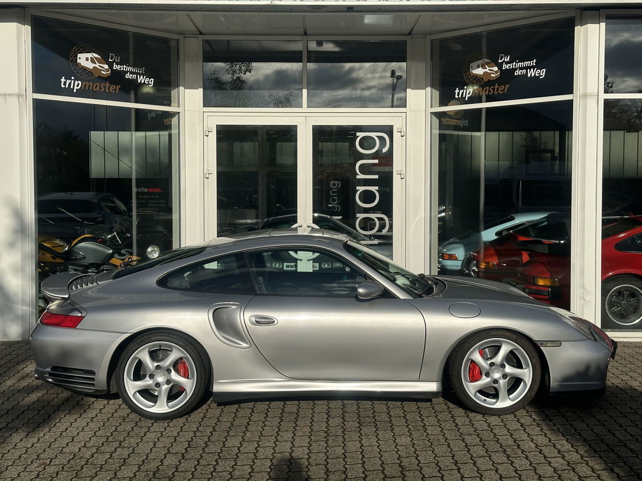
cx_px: 321
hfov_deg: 39.7
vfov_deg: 30.3
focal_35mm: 48
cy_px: 240
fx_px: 890
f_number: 1.78
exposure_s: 1/12048
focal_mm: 6.86
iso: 64
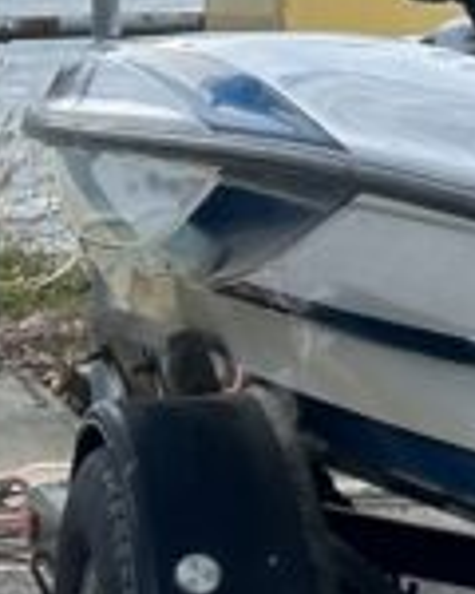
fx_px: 5606
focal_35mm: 319
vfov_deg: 6.1
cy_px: 166
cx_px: 1627
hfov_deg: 4.6
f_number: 1.78
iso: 64
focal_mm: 6.86
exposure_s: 1/1497
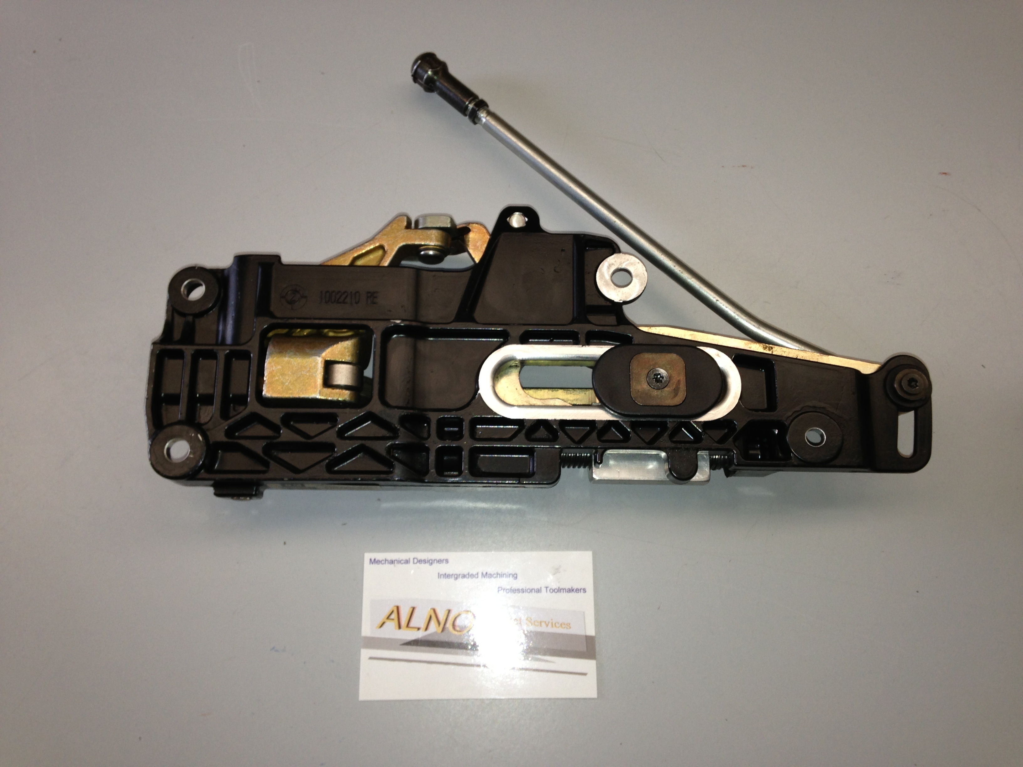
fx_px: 975
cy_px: 384
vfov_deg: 42.9
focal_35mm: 33
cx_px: 512
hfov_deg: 55.4
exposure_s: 1/57
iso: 50
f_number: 2.4
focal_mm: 4.13
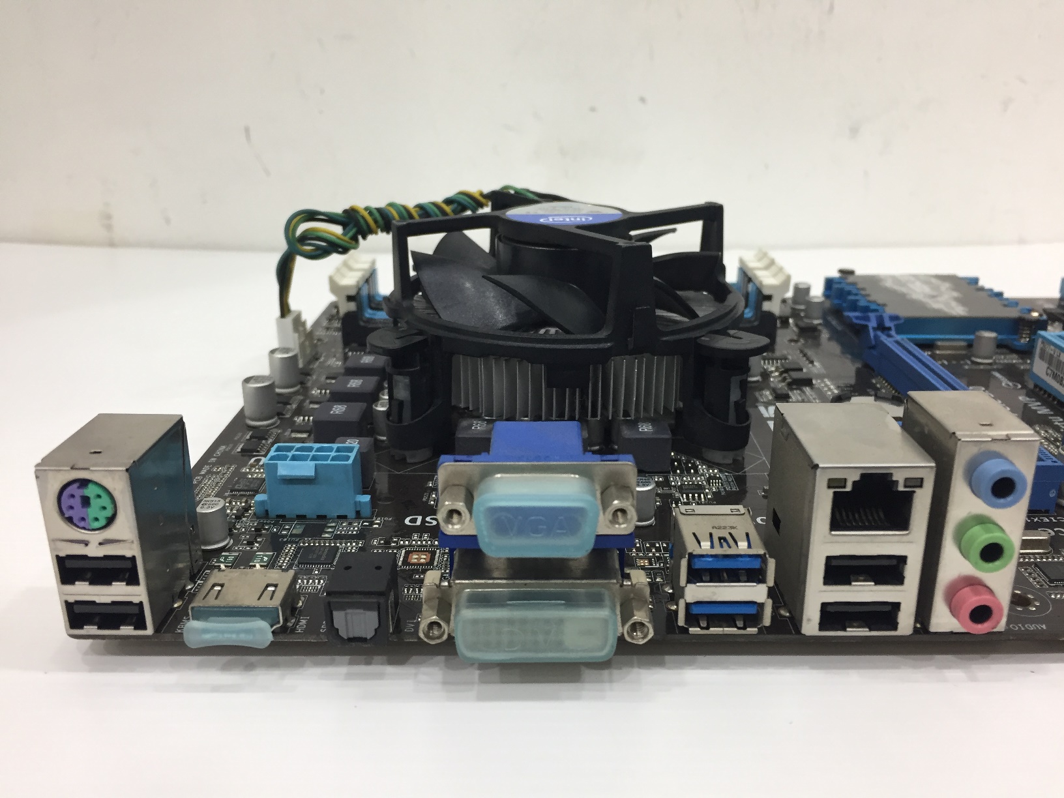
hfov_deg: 61.7
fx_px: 891
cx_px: 532
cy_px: 399
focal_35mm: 29
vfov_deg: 48.2
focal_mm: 4.15
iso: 100
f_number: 2.2
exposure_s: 1/33
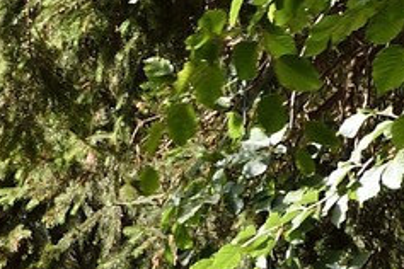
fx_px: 5308
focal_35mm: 473
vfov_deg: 2.9
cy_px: 358
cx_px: -909
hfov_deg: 4.2
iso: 400
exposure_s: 1/500
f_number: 5
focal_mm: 70
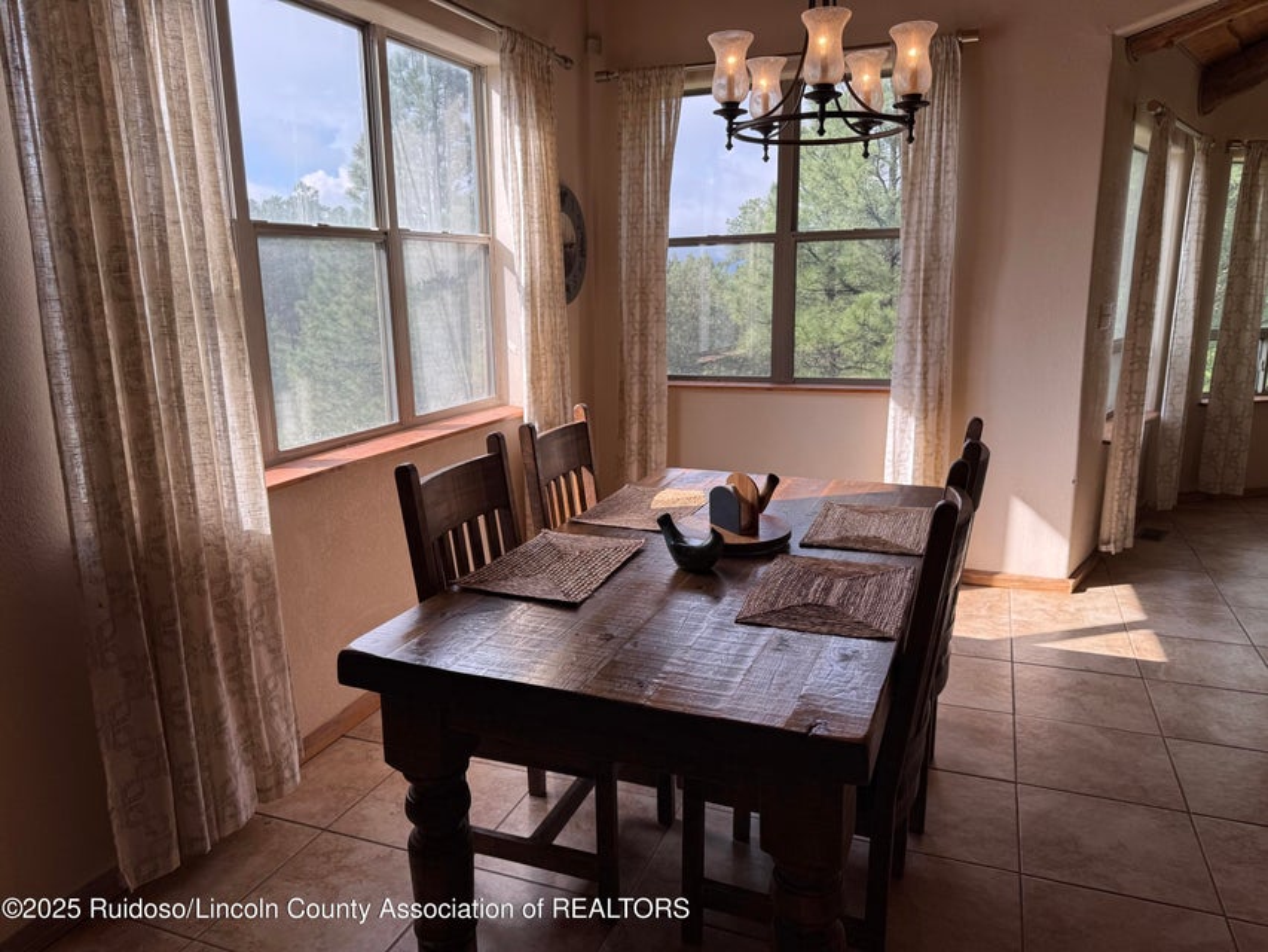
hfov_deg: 71.6
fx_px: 879
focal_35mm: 24
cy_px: 476
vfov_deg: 56.8
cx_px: 634
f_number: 1.78
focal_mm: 6.76
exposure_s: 1/858
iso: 80
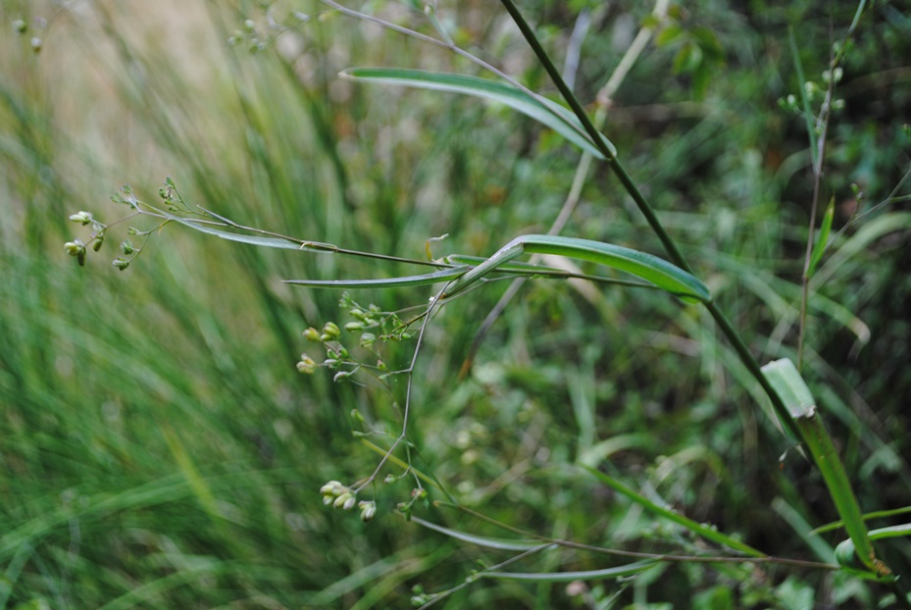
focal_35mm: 60
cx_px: 456
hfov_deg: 33.4
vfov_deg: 22.7
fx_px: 1520
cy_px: 305
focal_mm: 40
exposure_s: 1/125
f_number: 5.6
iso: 160
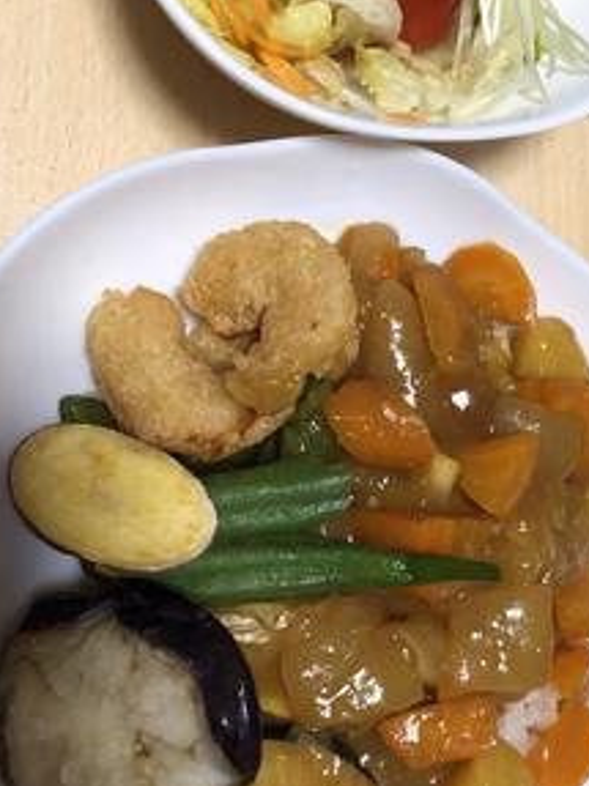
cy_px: 301
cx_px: 359
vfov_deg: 47.5
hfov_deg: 36.6
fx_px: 885
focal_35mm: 39
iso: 40
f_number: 1.8
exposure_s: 1/24
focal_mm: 3.99
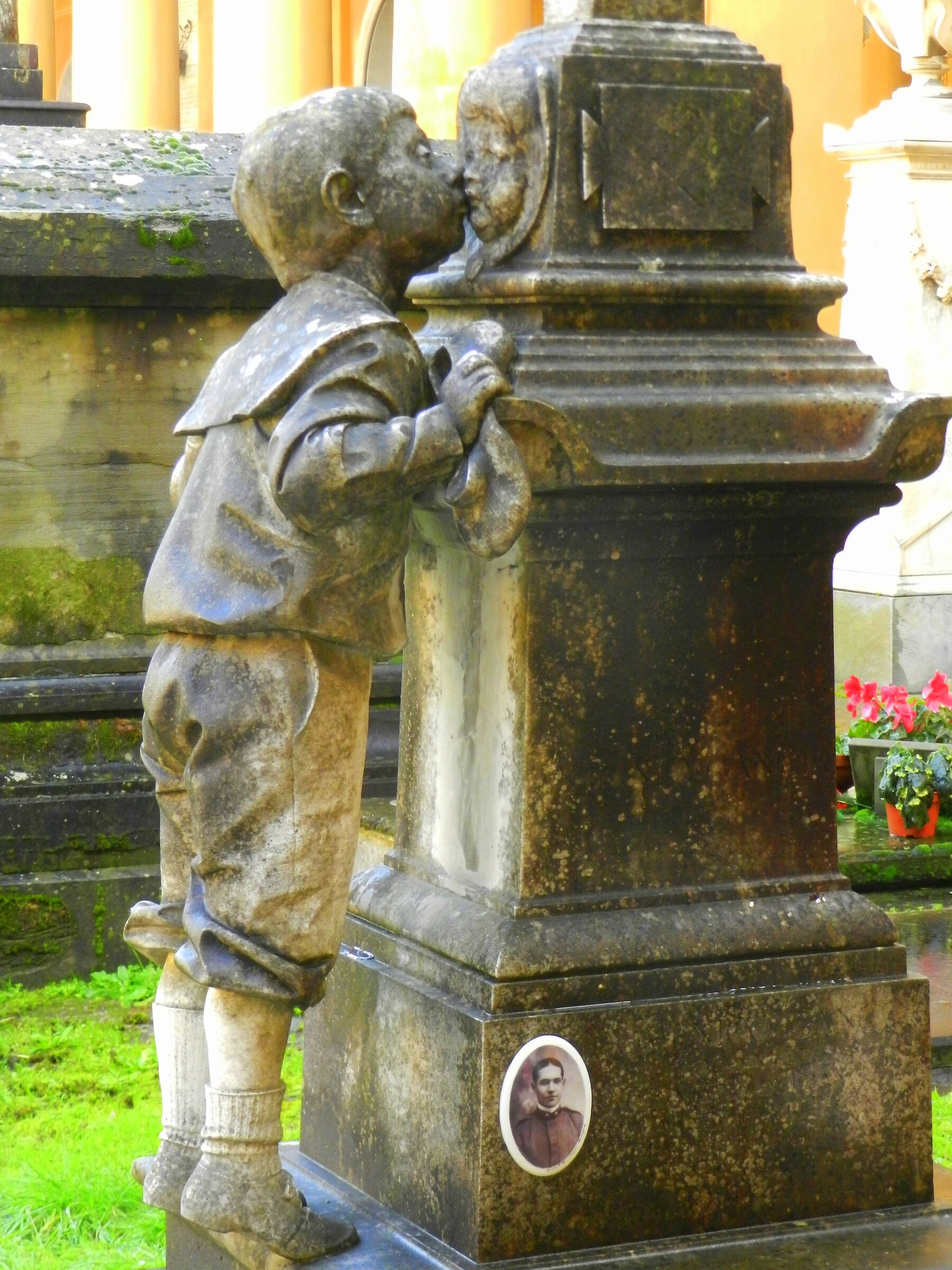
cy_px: 635
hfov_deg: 17.6
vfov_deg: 23.3
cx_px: 476
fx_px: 3080
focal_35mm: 84
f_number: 4.4
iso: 640
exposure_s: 1/50
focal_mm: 14.9
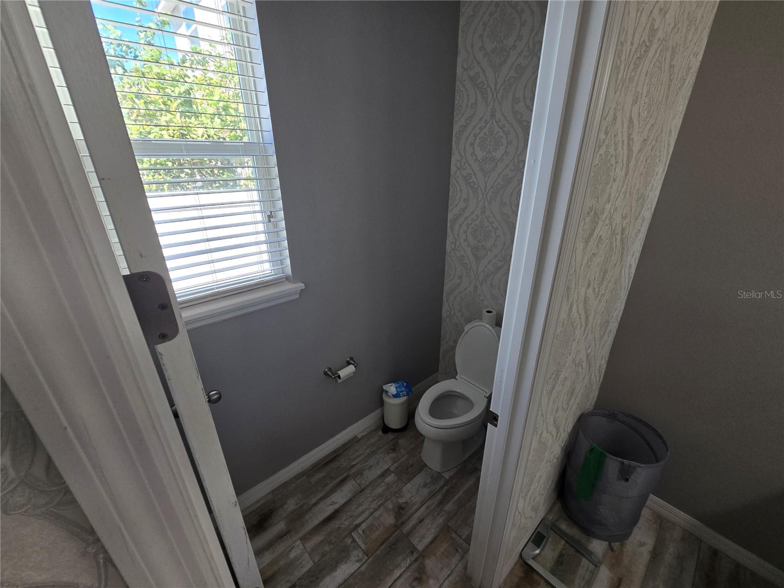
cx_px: 392
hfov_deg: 106.2
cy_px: 294
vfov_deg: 89.9
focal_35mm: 13
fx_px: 294
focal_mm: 2.2
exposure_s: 1/120
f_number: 2.2
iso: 80
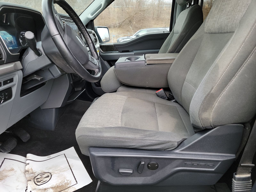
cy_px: 96
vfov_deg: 56.8
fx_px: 177
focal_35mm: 24
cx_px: 128
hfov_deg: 71.6
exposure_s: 1/59
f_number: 1.8
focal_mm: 6.7
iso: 88
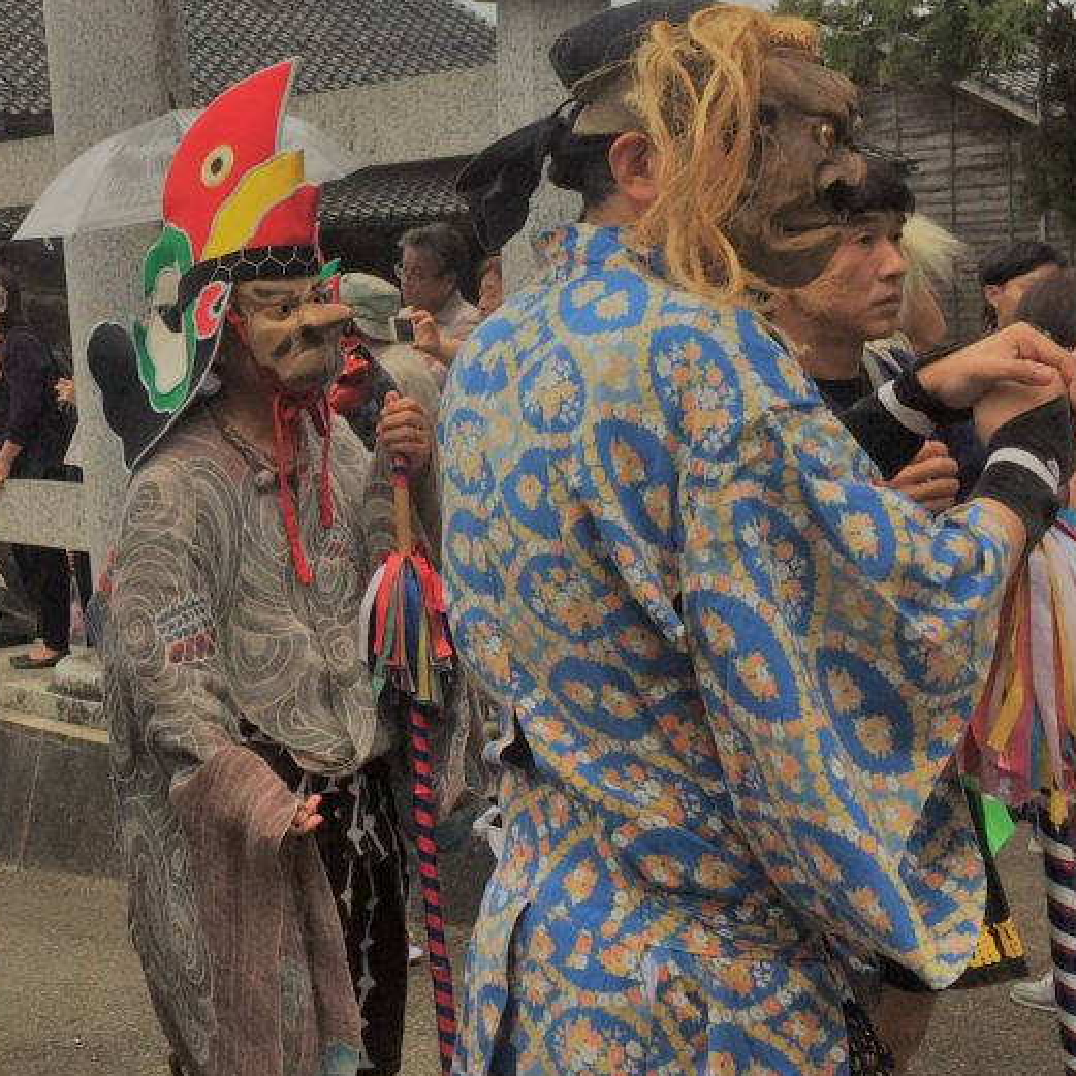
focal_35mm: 59
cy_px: 496
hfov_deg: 27.7
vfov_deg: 29.1
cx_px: 58
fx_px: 2075
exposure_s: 1/1172
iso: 32
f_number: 2.2
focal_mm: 4.15
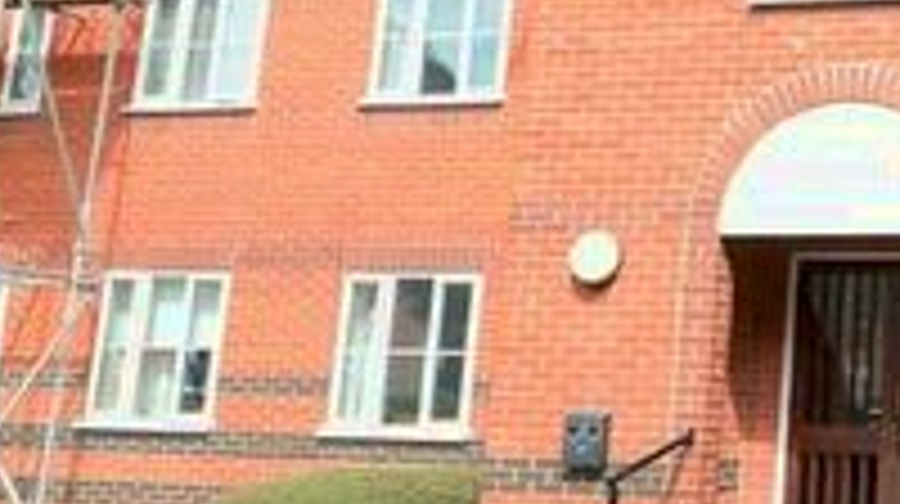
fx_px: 1311
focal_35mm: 55
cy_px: 162
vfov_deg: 21.7
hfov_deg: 30.5
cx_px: 1148
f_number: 6.3
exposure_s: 1/160
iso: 100
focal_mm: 10
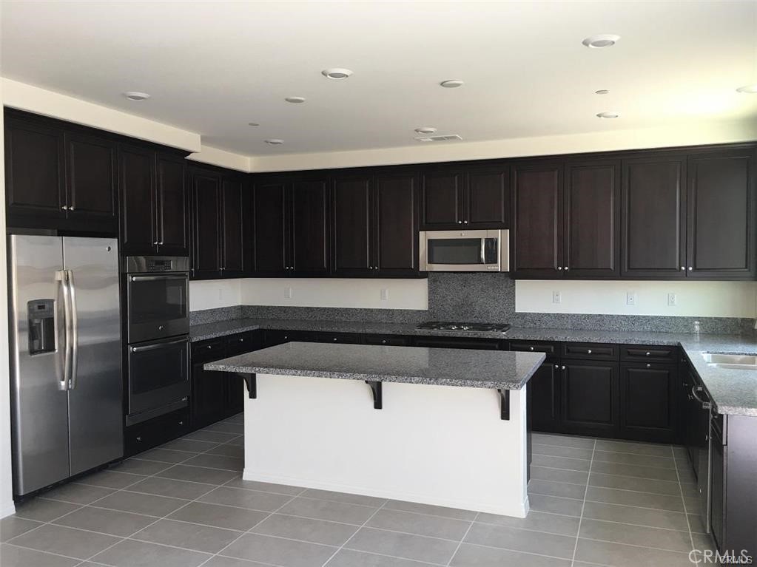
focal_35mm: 29
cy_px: 284
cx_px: 378
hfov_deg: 61.7
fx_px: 634
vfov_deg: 48.2
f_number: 2.2
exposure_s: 1/40
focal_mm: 4.15
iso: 32
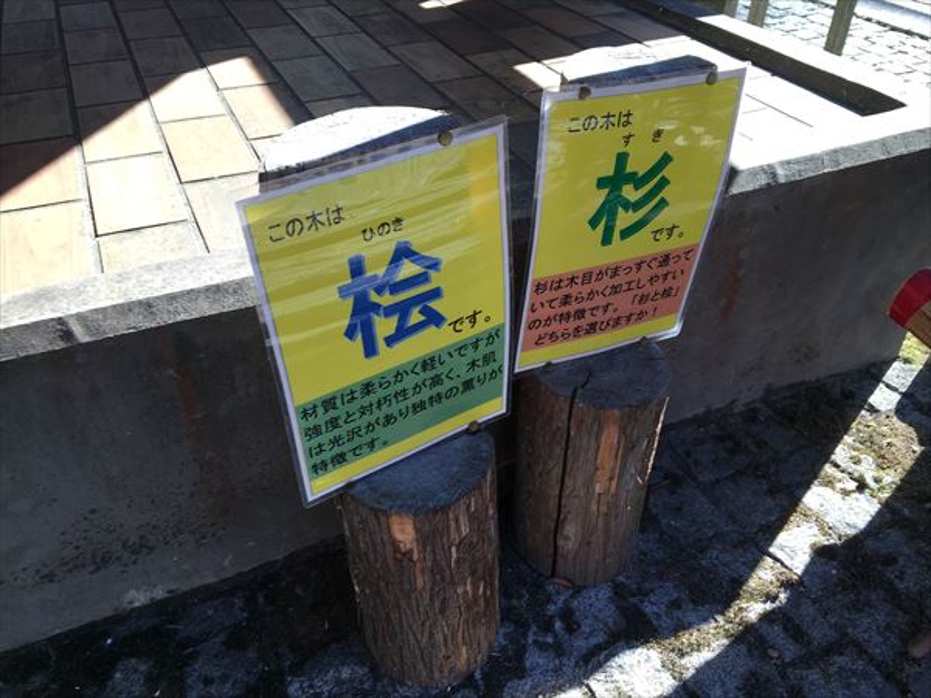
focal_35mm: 29
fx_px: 780
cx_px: 466
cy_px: 349
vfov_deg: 48.2
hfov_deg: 61.7
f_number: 2.2
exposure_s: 1/124
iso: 25
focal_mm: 4.15
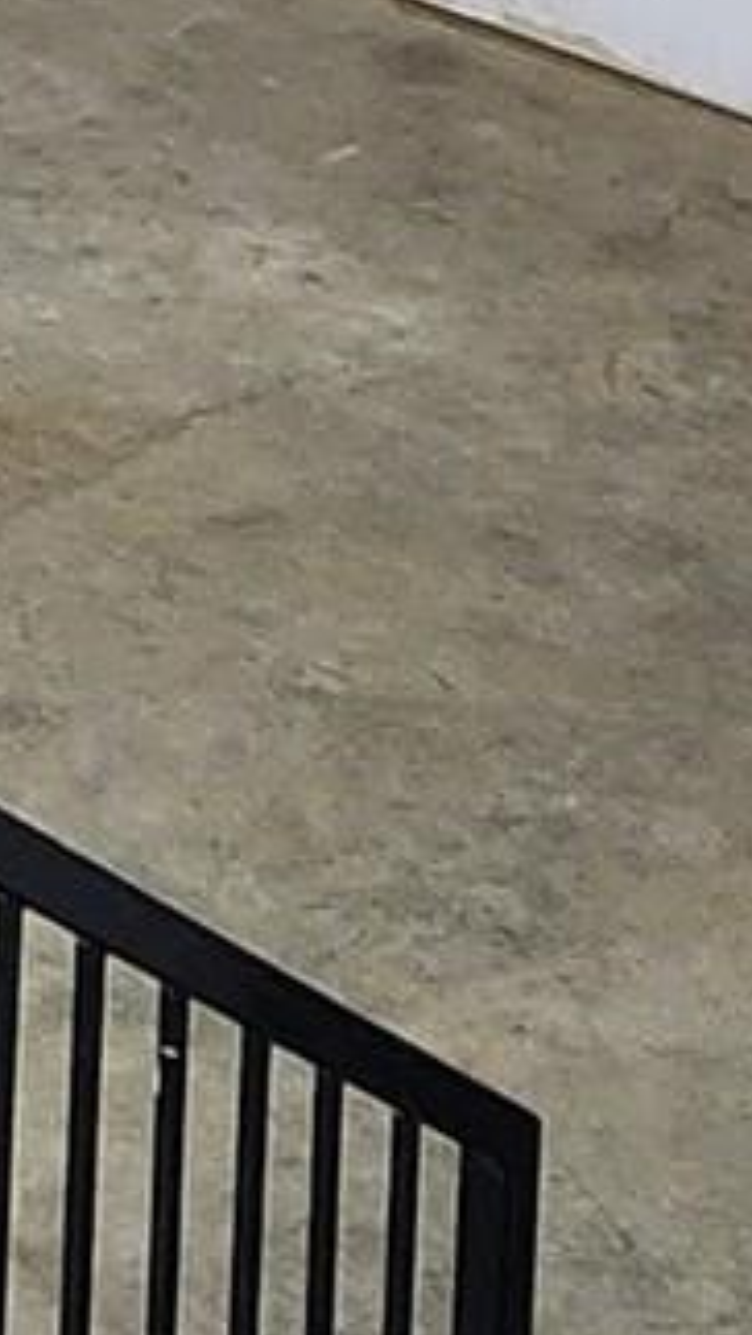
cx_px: -950
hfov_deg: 10.6
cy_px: -1223
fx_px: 3576
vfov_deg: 16.7
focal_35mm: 101
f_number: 2.2
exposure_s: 1/60
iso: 200
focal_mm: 2.2
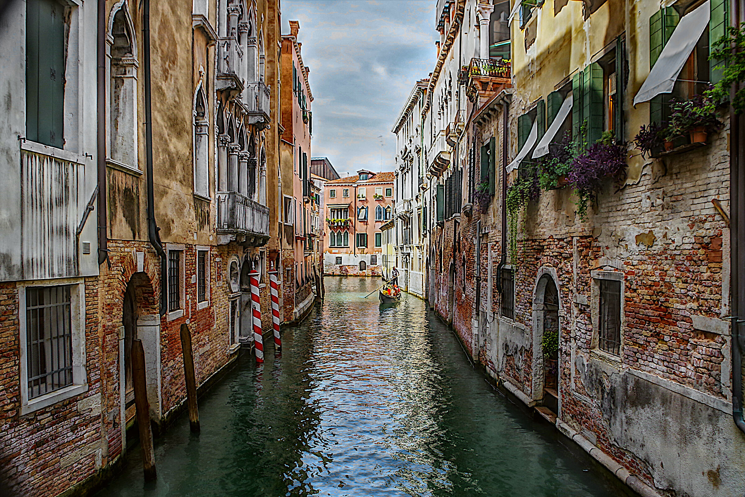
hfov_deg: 73.7
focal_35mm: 24
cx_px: 372
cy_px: 248
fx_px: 497
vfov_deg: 53.1
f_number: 5
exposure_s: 1/1000
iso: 400
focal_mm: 16
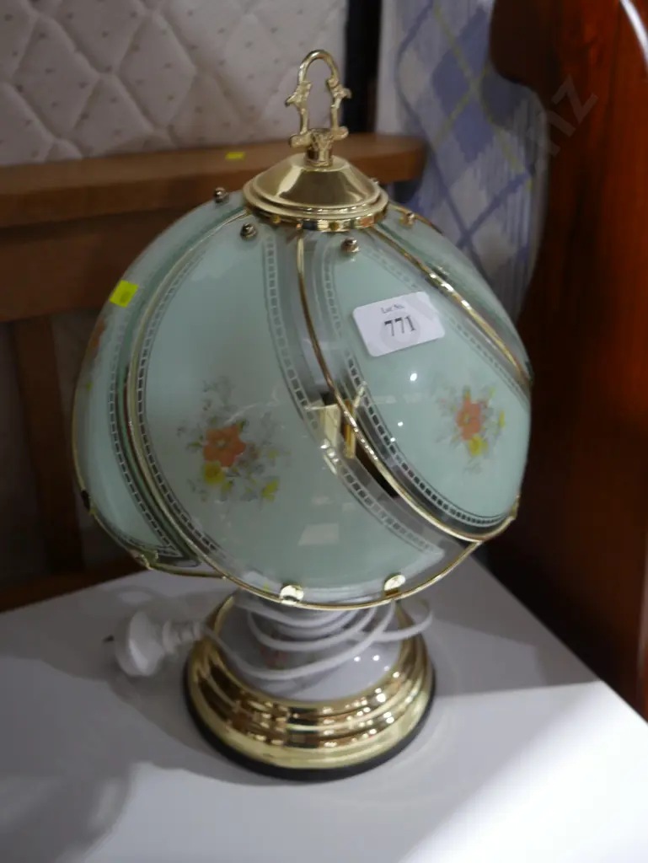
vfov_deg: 51.3
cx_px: 324
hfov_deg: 39.7
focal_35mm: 36
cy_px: 432
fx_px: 898
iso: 1250
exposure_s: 1/60
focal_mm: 18
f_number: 4
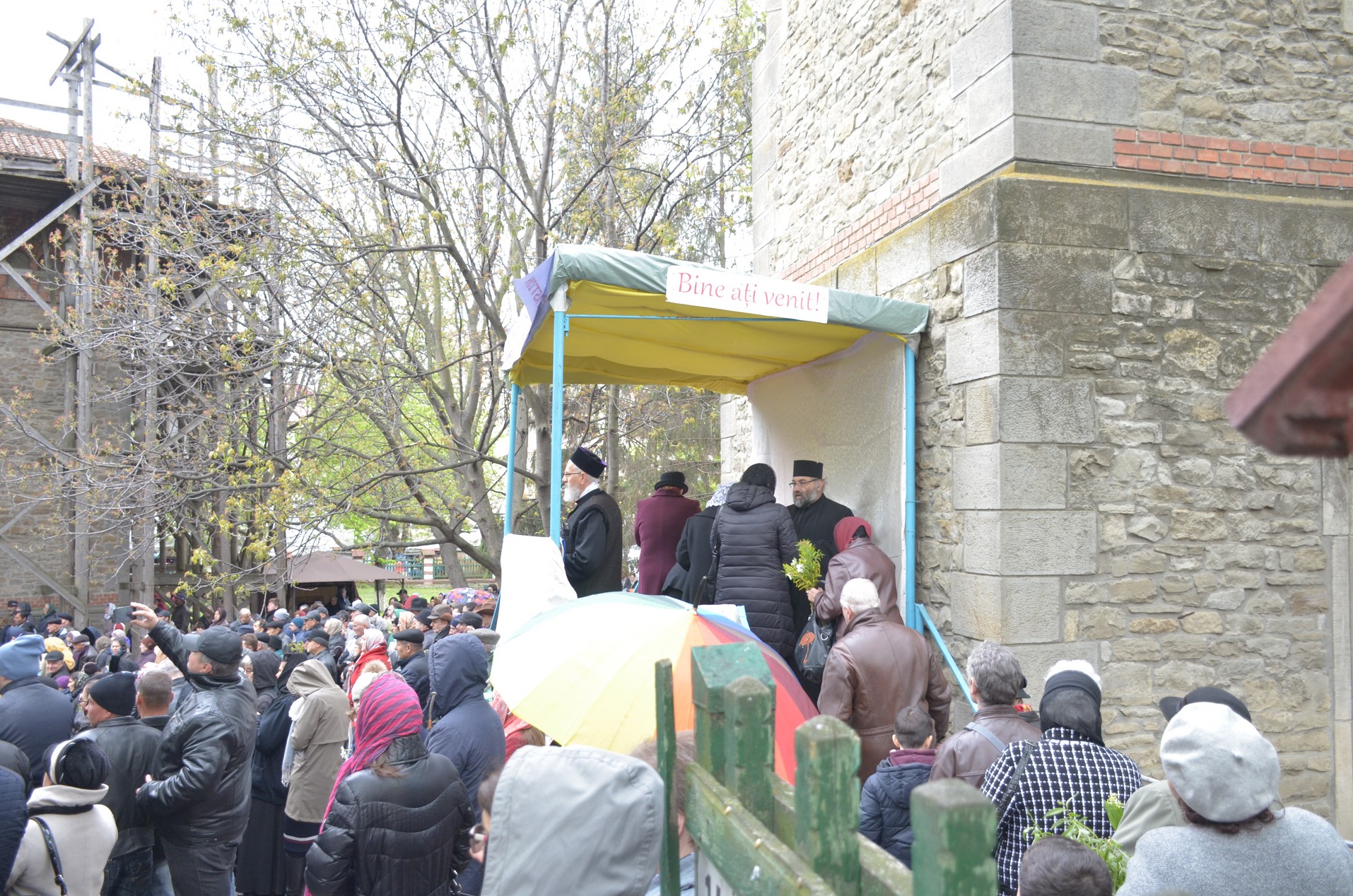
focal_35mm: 30
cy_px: 448
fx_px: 1125
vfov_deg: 43.4
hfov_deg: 62.0
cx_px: 676
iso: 640
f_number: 3.5
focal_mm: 20
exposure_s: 1/200
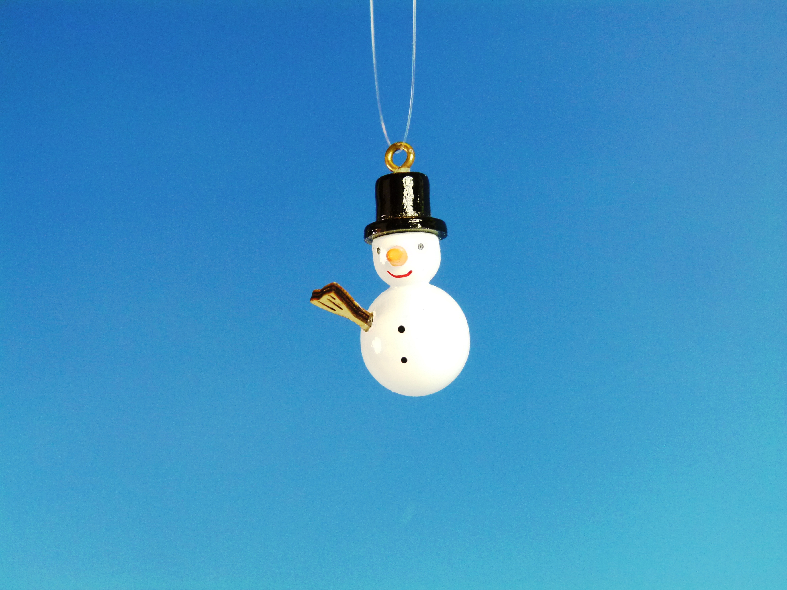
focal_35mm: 42
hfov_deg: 44.8
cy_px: 295
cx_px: 394
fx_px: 955
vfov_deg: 34.3
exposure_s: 1/320
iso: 400
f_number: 3.6
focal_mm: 7.6
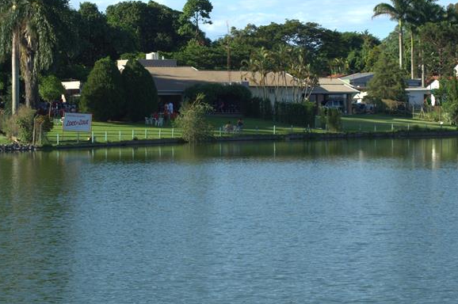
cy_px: 87
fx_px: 1560
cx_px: 258
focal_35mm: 123
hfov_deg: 16.7
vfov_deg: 11.1
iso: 100
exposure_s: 1/160
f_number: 6.3
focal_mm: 55
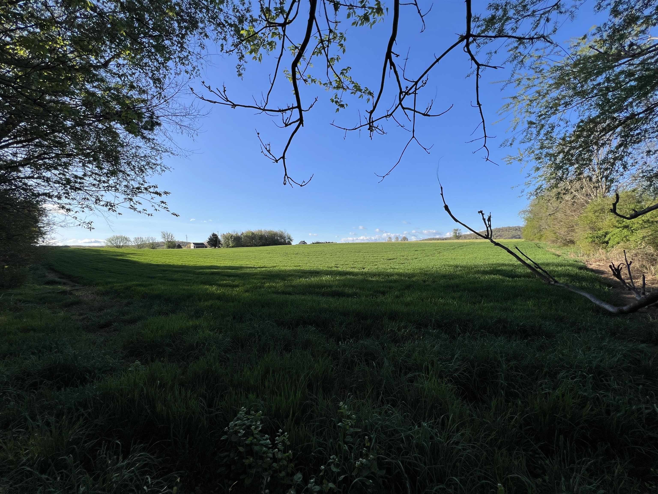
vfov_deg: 89.9
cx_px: 329
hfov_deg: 106.2
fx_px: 247
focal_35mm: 13
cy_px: 247
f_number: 1.8
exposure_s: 1/1376
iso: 32
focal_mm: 1.57
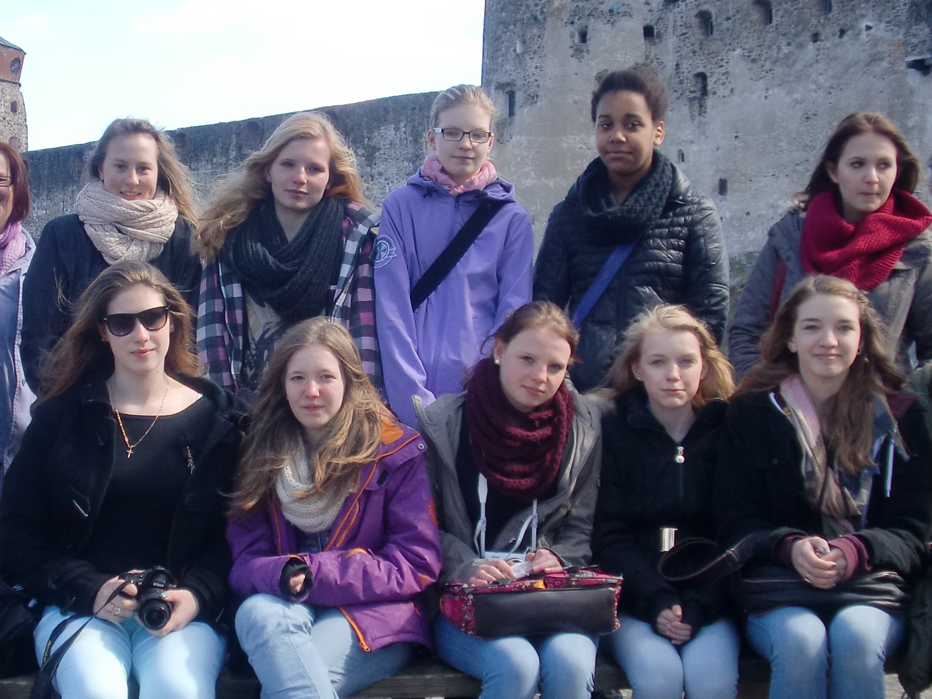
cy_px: 400
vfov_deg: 19.4
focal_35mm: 76
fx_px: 2046
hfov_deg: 25.5
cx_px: 313
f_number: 3.1
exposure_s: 1/320
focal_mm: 6.51
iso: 64
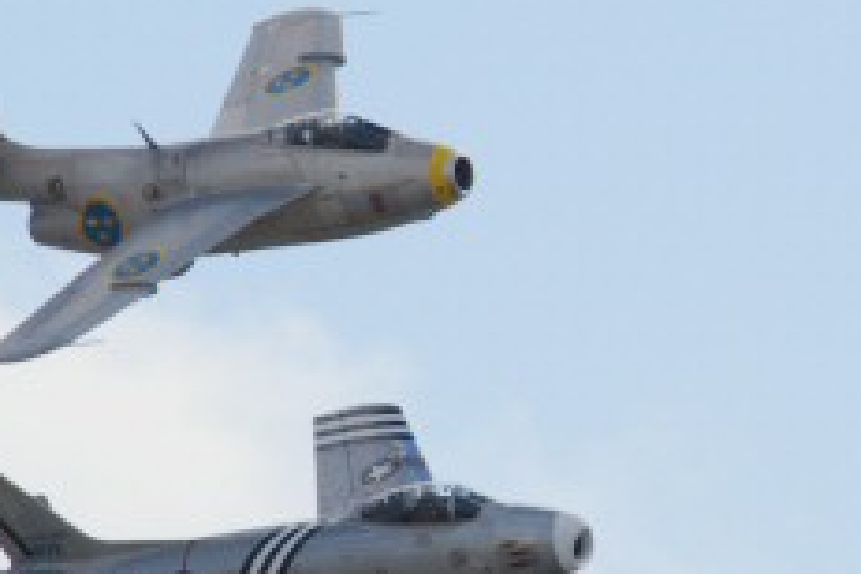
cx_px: 458
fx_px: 24895
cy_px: 384
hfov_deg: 2.0
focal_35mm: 1041
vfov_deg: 1.3
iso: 400
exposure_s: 1/750
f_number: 9.5
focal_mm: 400
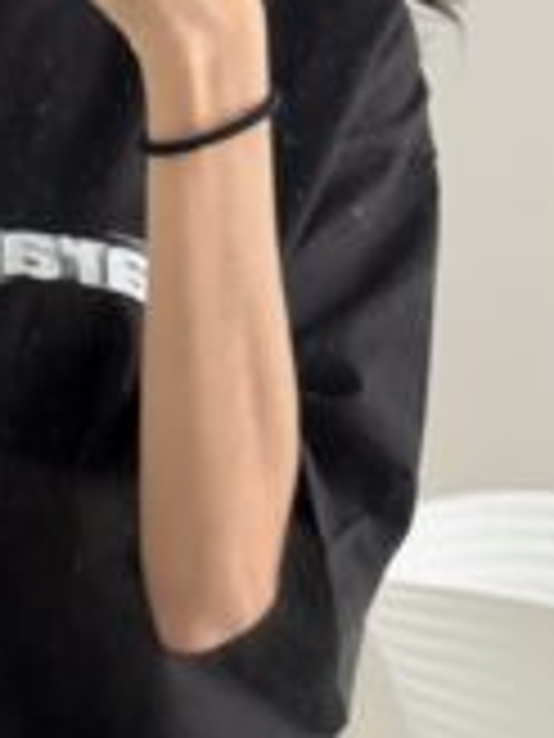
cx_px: -72
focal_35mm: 117
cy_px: 284
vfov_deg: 16.8
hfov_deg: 12.4
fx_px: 2497
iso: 64
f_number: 1.78
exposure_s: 1/422
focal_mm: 6.76
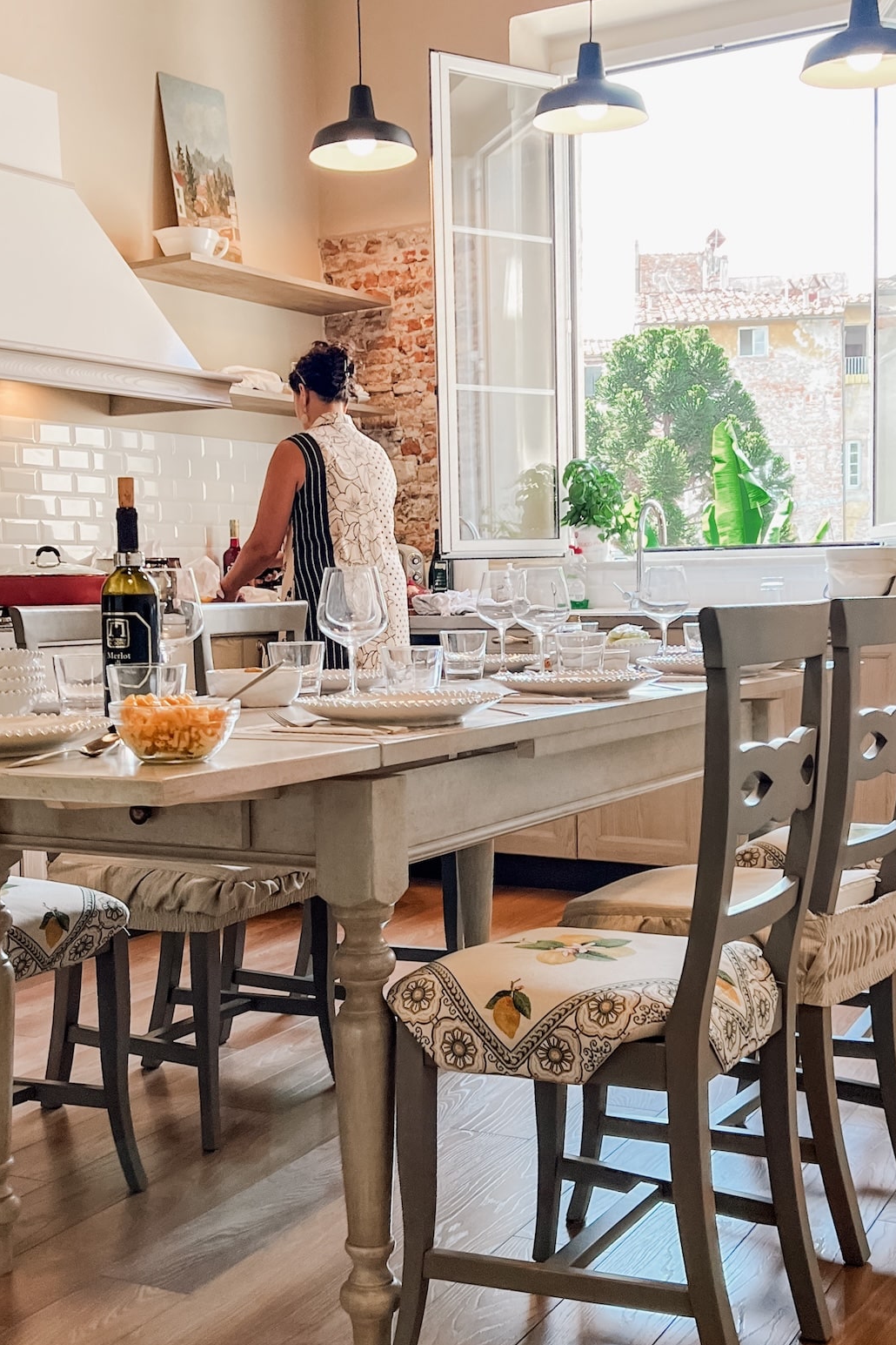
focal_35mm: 28
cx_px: 451
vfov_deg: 65.5
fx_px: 1045
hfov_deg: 46.4
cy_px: 683
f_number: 1.5
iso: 80
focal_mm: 5.7
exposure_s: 1/120
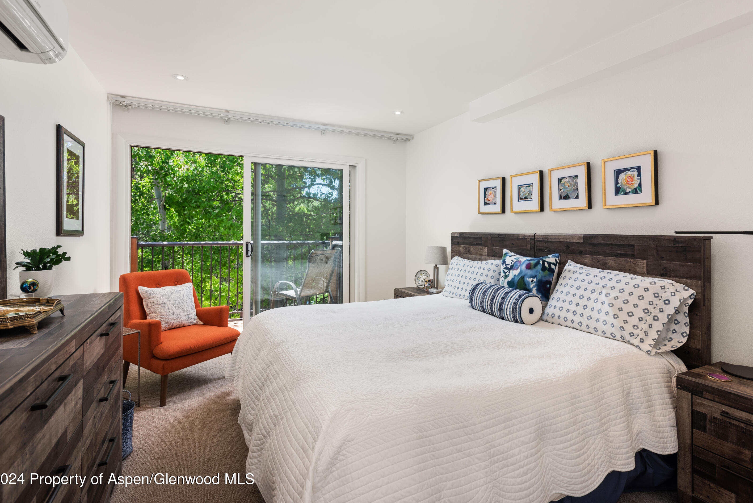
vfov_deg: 67.4
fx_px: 377
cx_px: 378
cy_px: 237
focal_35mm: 18
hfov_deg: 90.0
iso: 320
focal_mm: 17
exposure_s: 1/125
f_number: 7.1
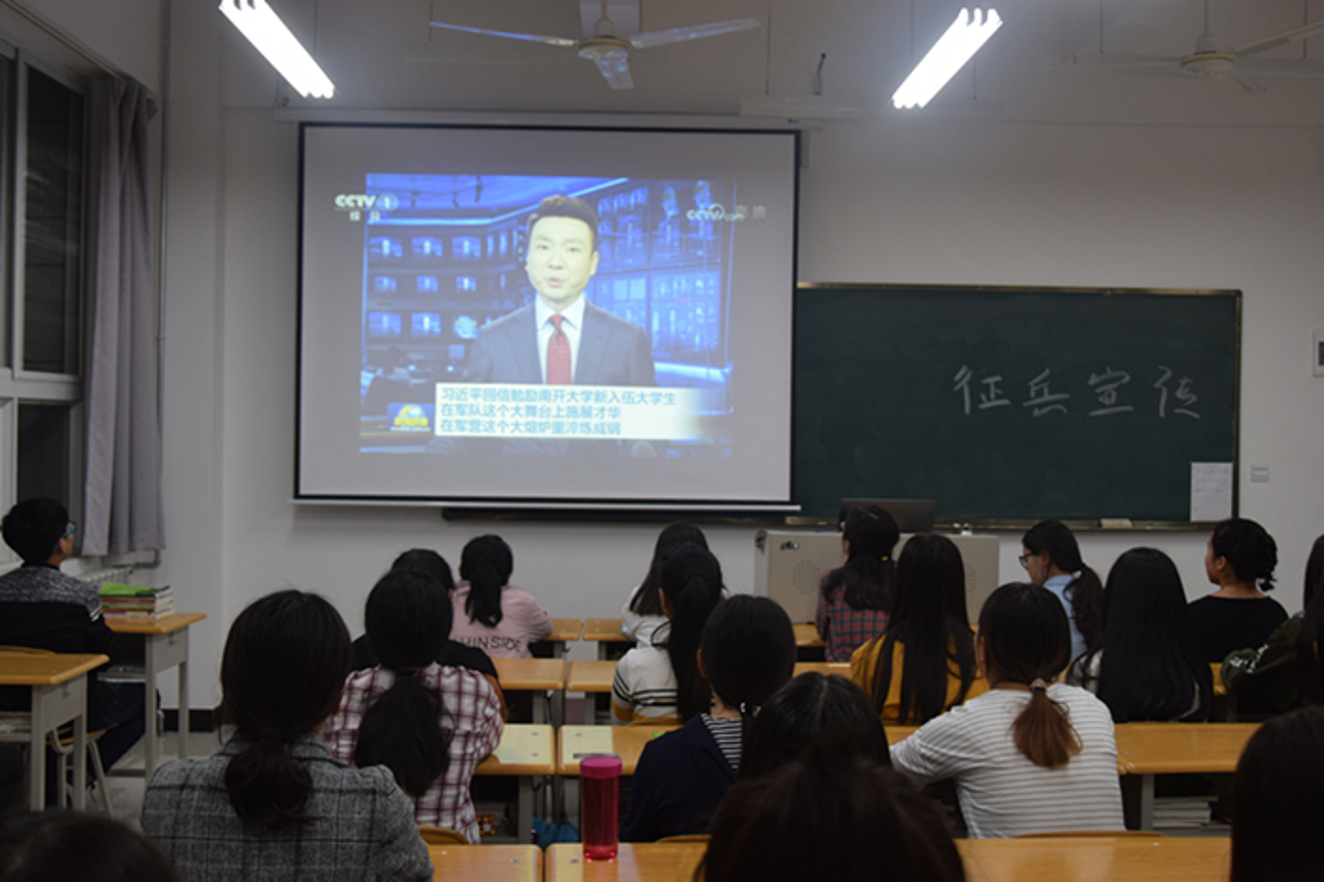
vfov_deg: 34.2
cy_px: 441
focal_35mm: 39
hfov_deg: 49.6
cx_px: 662
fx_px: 1434
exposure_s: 1/60
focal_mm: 26
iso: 400
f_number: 4
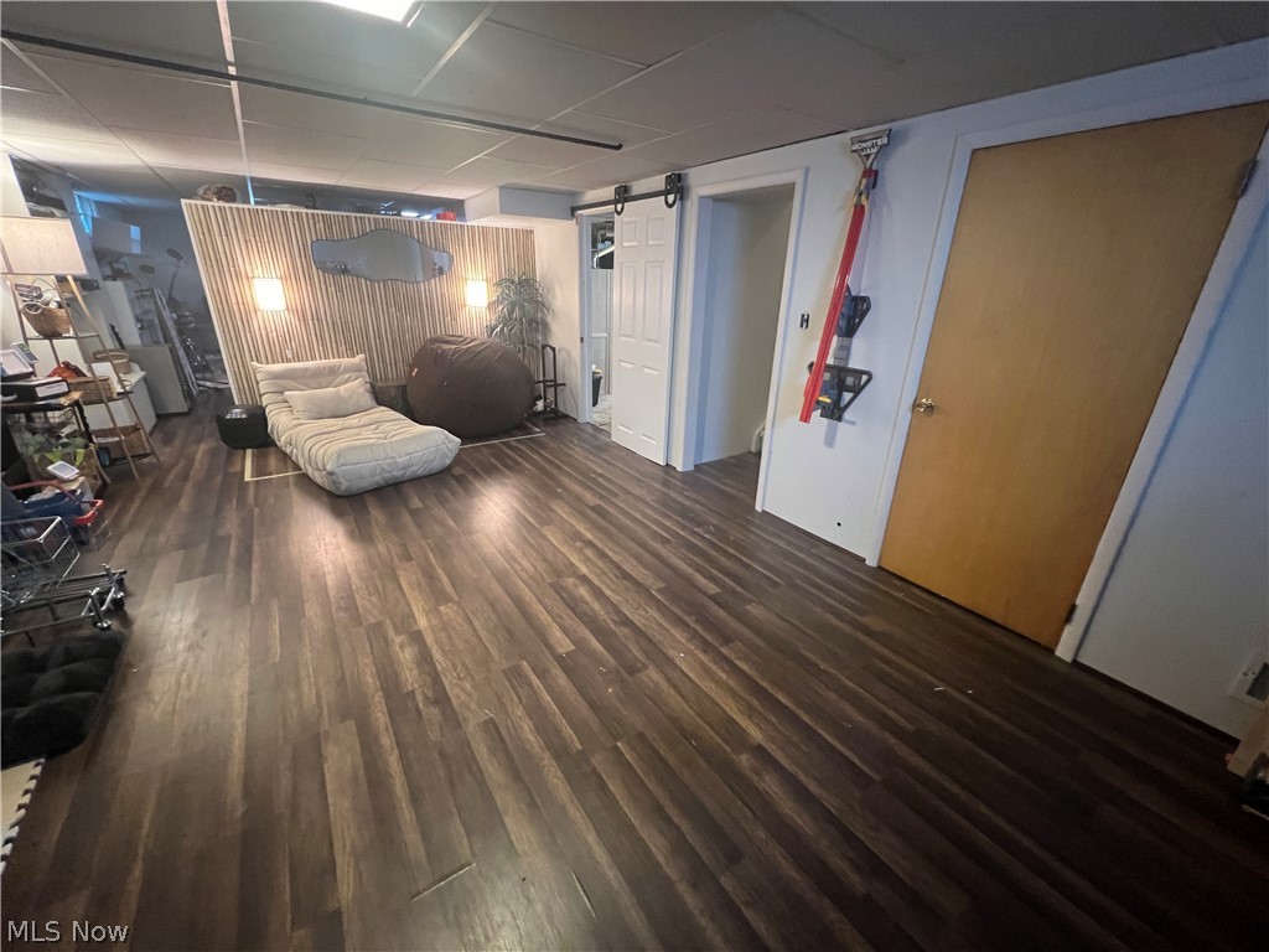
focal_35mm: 13
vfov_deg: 89.9
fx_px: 477
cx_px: 634
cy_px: 476
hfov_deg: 106.2
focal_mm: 1.57
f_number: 1.8
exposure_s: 1/40
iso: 640
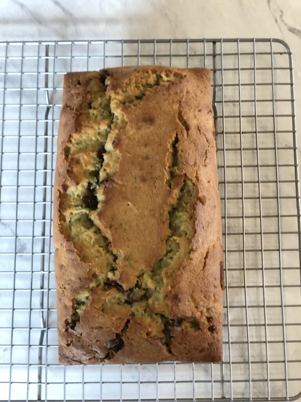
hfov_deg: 28.0
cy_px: 201
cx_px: 150
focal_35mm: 52
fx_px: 603
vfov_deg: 36.8
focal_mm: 6
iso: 100
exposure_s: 1/30
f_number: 2.4
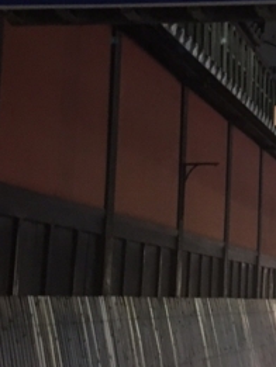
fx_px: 945
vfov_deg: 22.0
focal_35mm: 89
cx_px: 268
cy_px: 159
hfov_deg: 16.3
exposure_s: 1/15
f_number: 2.2
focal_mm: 4.15
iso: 400
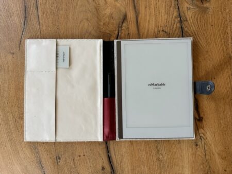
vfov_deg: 56.9
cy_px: 87
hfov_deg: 71.6
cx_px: 116
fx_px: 161
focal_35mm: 24
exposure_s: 1/121
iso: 125
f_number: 1.78
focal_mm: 6.86
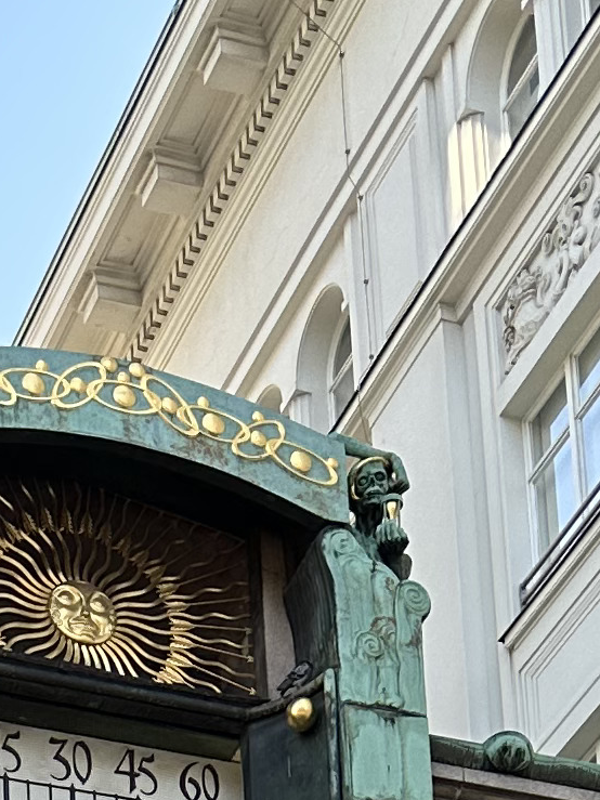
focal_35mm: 131
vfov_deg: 11.6
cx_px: -232
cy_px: 2086
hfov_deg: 11.0
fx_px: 3028
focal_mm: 6.86
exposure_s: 1/516
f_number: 1.78
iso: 80
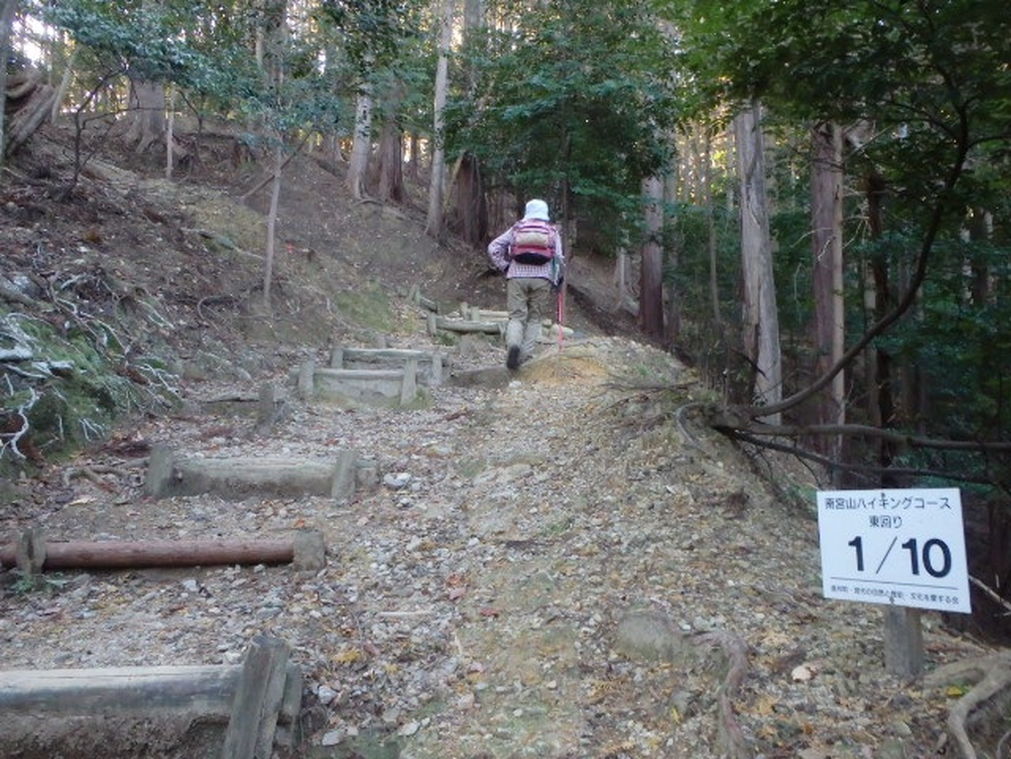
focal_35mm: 28
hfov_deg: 63.4
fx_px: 818
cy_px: 380
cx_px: 506
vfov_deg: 49.7
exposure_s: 1/15
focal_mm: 5
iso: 800
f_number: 3.9
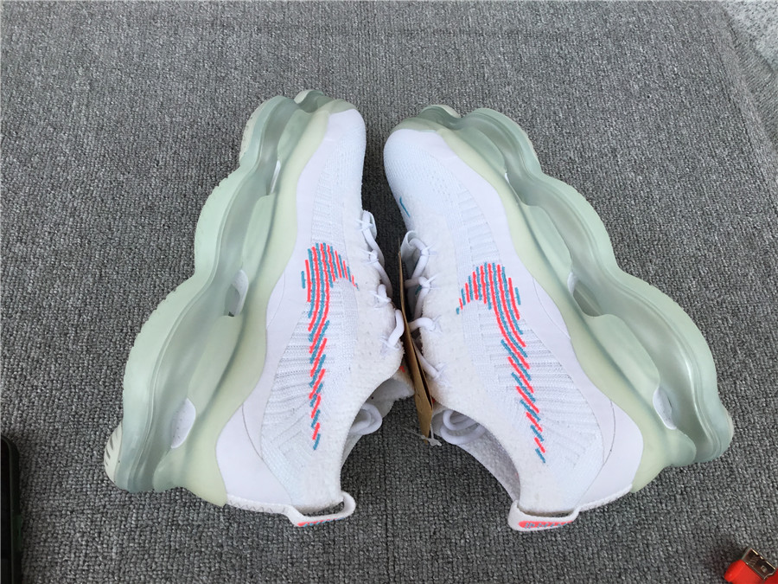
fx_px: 697
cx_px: 389
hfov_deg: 58.4
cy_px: 292
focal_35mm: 31
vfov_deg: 45.4
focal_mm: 3.3
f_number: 2.4
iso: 25
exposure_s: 1/554
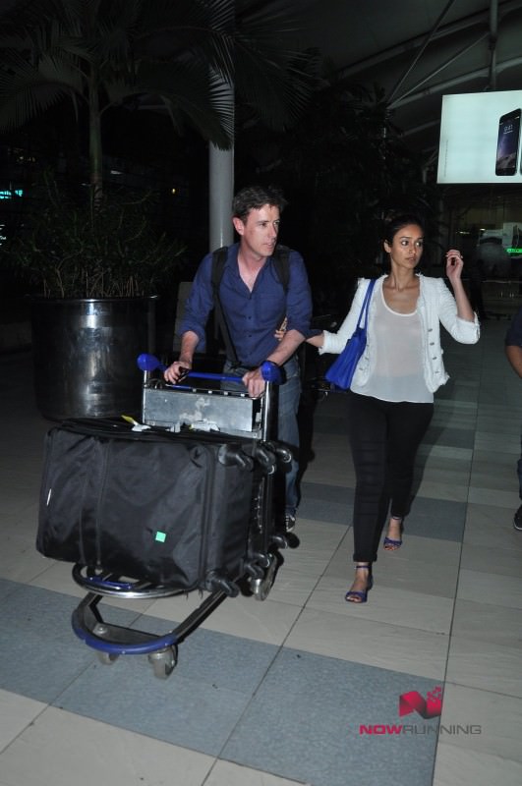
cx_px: 261
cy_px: 393
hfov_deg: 47.8
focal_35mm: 27
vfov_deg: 67.5
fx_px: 589
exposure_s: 1/125
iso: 500
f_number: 5.6
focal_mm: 18
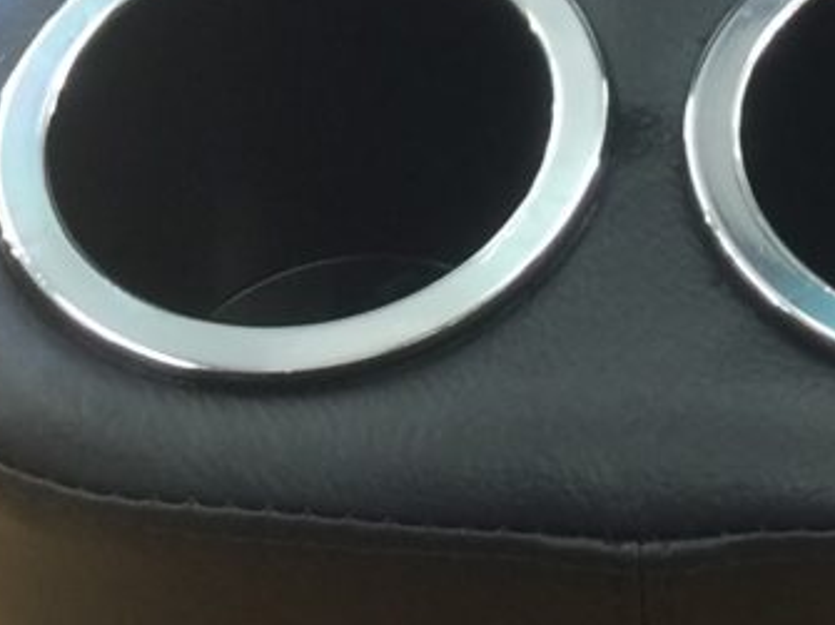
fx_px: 3207
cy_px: -510
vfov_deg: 10.5
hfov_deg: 14.7
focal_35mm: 133
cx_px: 720
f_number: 2.2
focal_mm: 4.15
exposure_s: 1/30
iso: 64
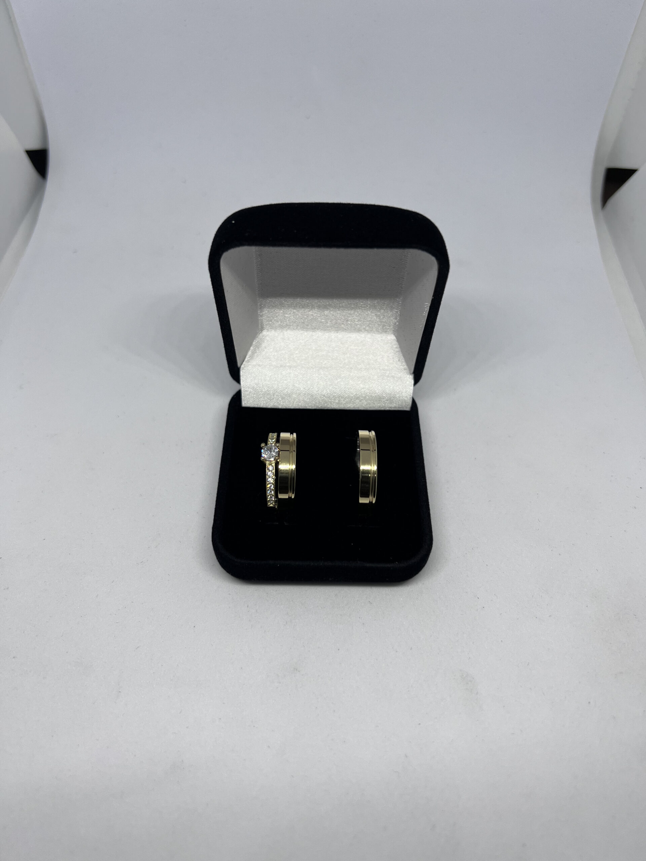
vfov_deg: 67.3
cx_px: 323
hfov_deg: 53.1
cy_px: 430
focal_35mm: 26
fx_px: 647
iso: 50
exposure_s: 1/342
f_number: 1.5
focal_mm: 5.7
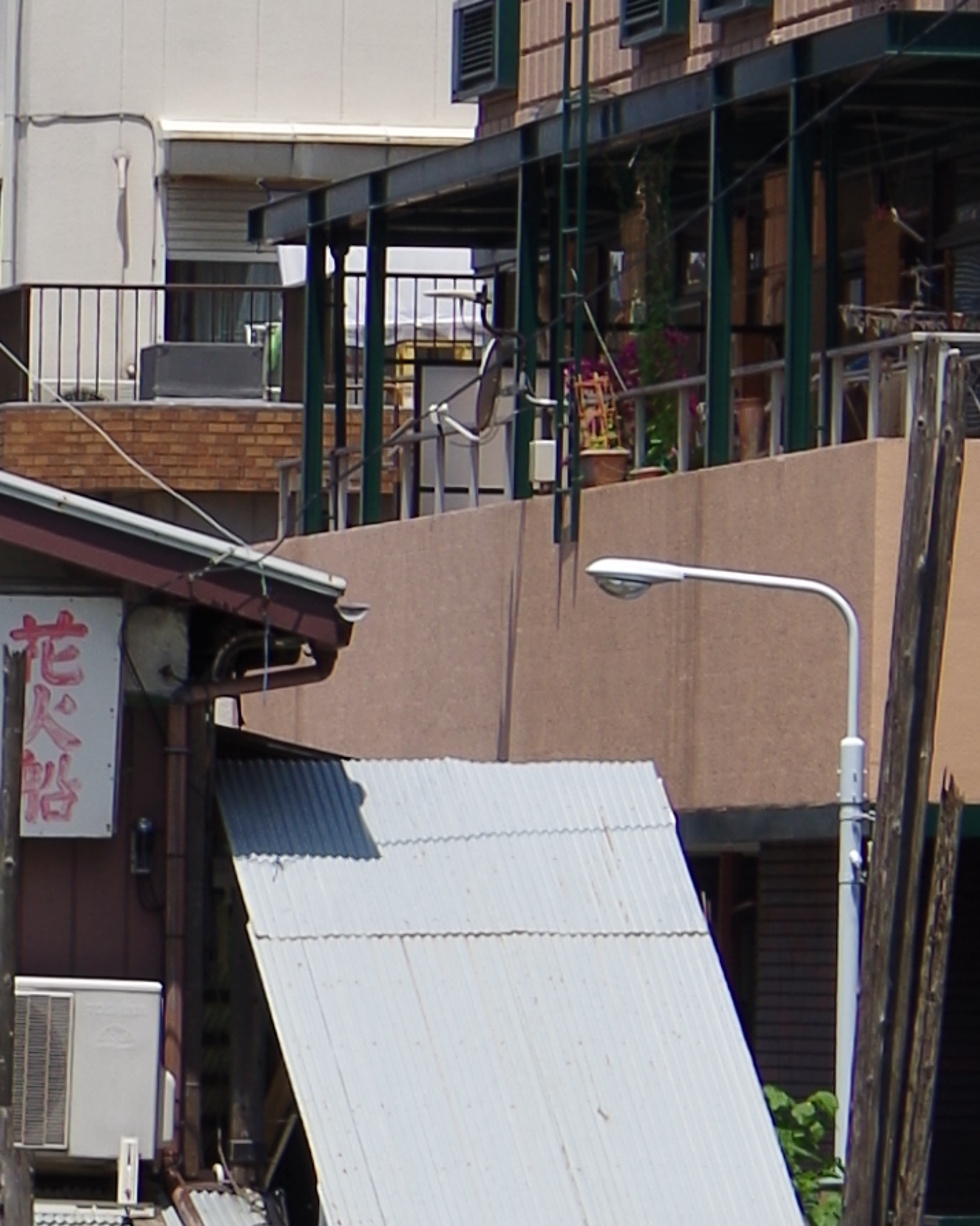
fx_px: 14795
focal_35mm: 408
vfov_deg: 4.7
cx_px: -1247
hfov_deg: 3.7
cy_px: 896
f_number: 8
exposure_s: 1/250
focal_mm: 53
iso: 100
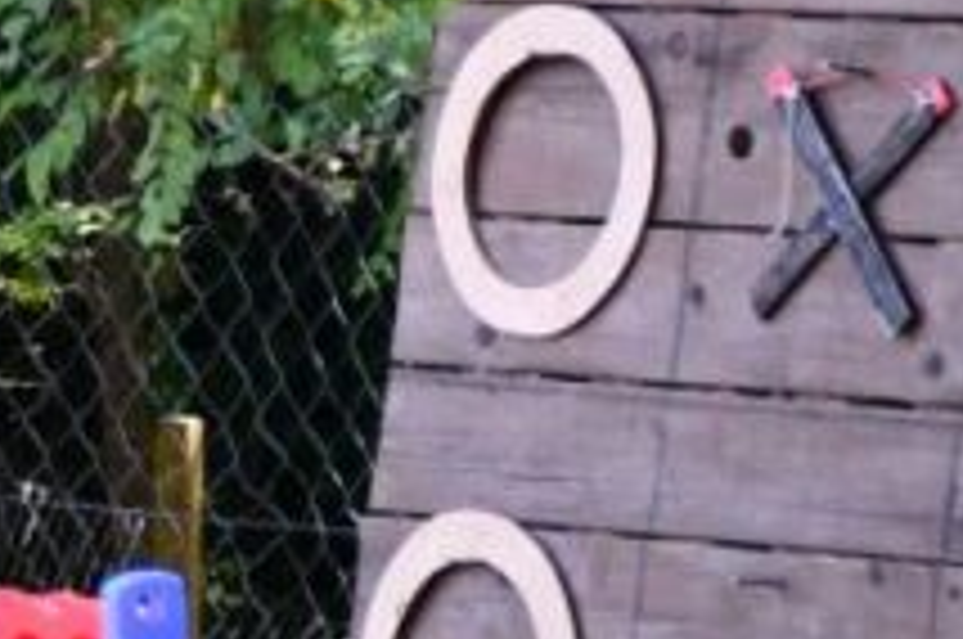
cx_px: -765
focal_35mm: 531
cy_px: 162
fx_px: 14183
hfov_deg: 3.9
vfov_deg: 2.6
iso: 800
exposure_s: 1/250
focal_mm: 60
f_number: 5
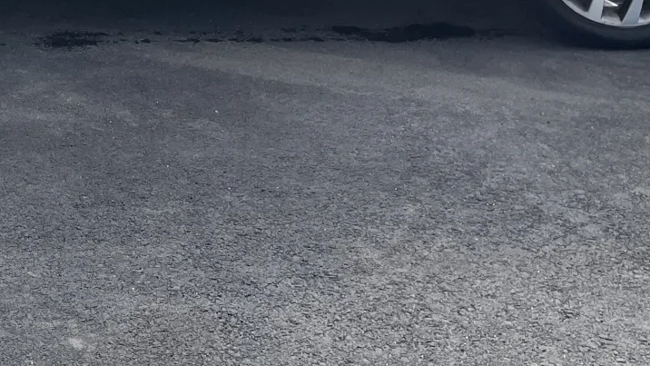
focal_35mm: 76
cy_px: -215
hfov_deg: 26.4
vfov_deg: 14.6
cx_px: 5
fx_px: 1310
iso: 32
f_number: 1.6
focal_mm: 4.2
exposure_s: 1/2882
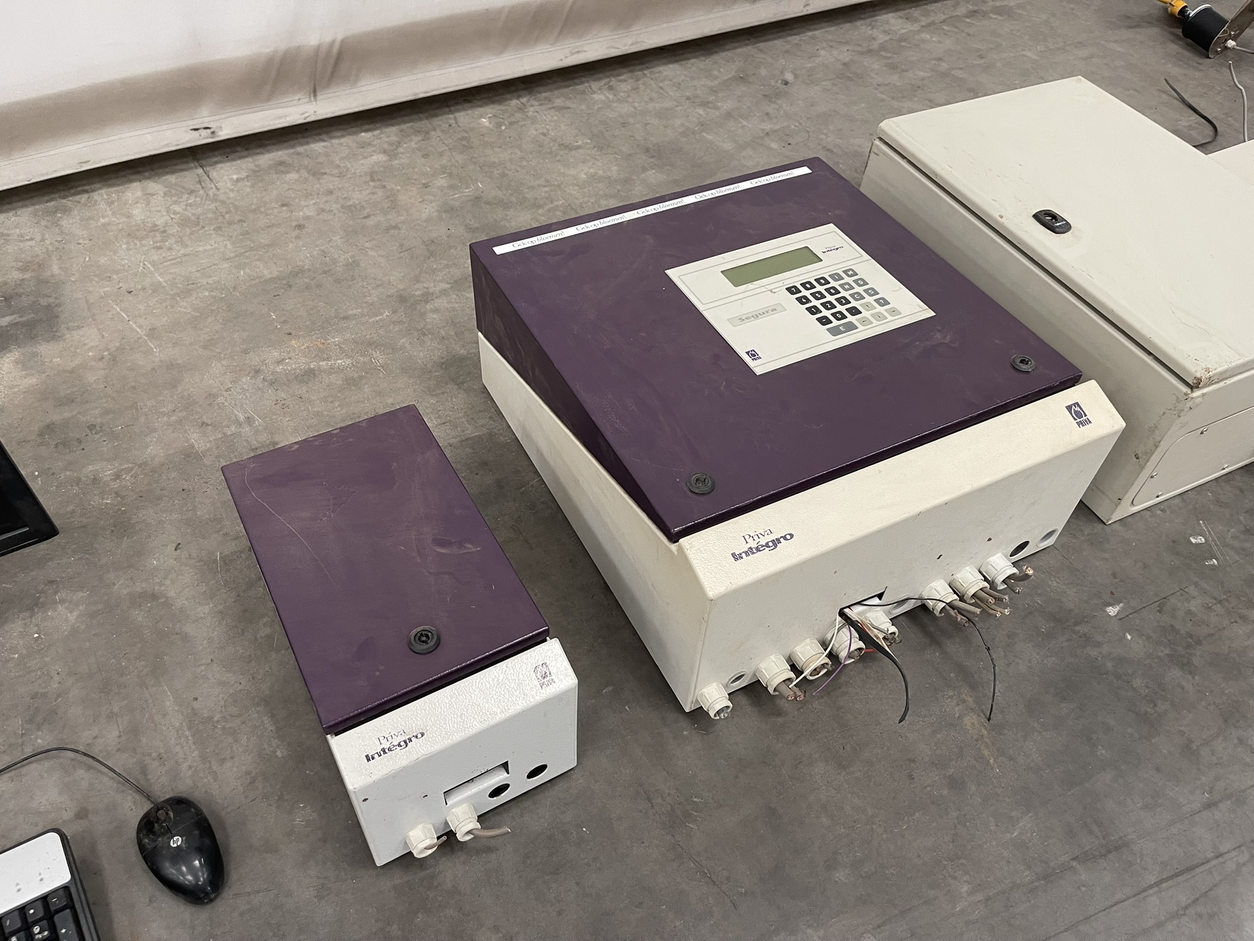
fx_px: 906
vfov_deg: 54.9
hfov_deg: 69.4
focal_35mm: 25
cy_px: 470
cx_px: 627
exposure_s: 1/60
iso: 125
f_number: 1.6
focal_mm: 5.1
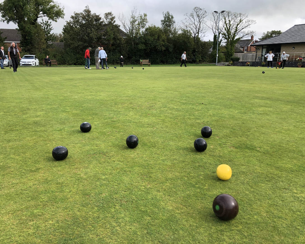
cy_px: 119
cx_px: 139
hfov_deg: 58.7
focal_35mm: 30
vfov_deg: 48.5
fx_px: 271
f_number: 1.8
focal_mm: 4
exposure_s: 1/600
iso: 20
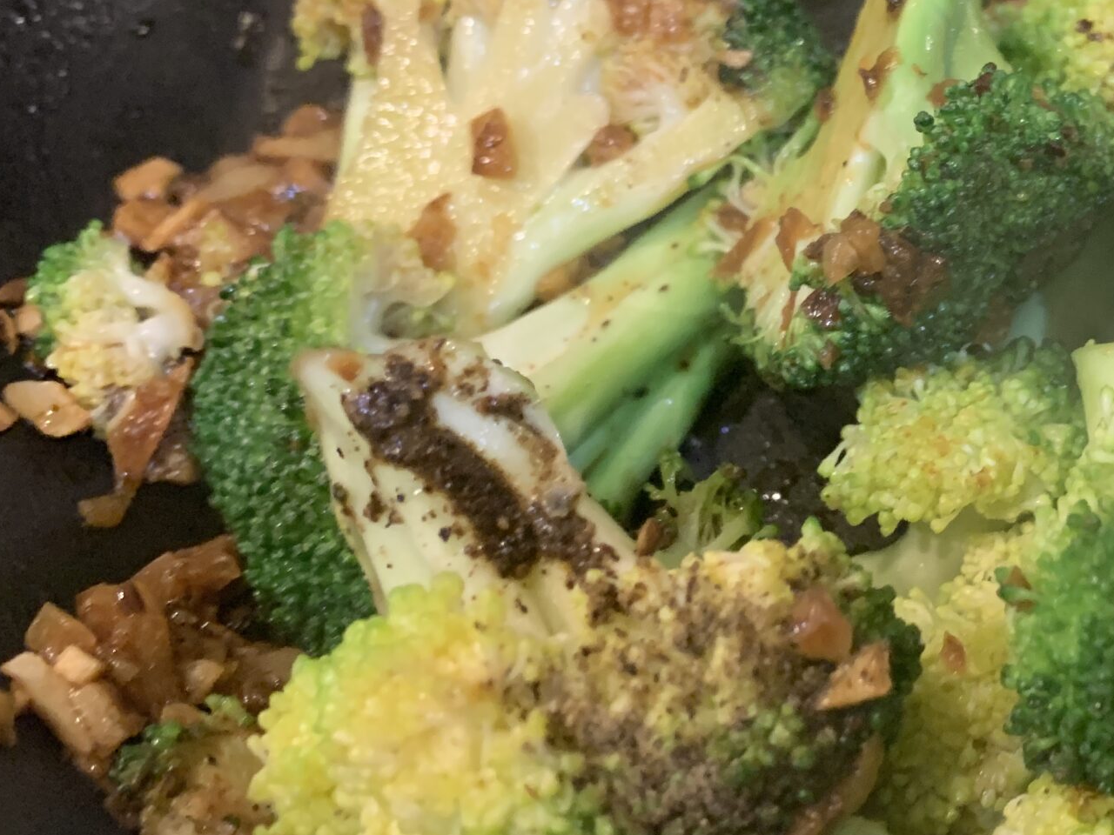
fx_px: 1673
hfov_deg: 34.8
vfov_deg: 27.7
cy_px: 222
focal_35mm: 52
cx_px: 995
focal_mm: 4.25
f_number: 1.8
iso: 250
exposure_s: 1/33
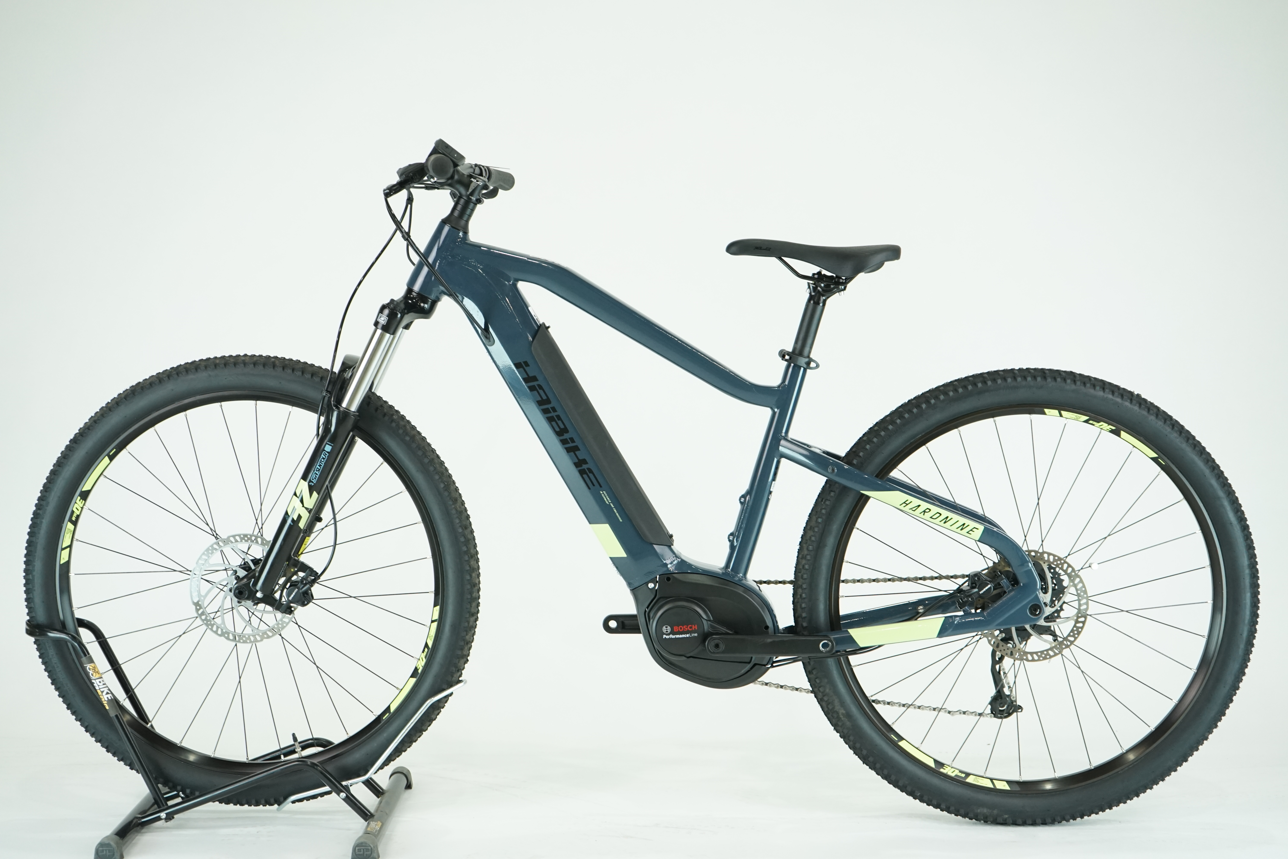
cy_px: 430
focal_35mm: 50
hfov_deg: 39.6
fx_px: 1789
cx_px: 644
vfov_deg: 27.0
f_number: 5.6
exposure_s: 1/200
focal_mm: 50
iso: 1600
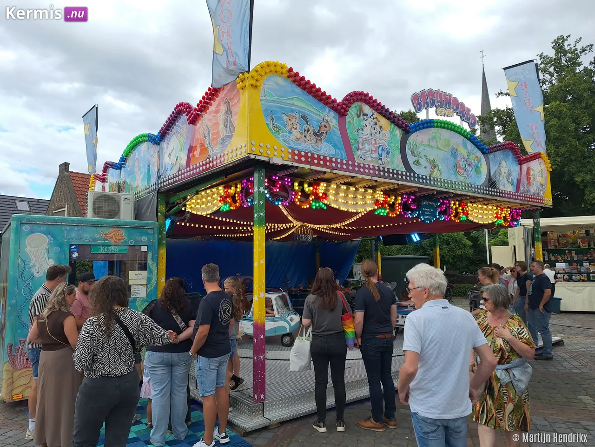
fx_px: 395
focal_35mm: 23
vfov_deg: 58.9
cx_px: 298
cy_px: 224
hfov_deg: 73.9
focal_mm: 5.54
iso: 40
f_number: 1.8
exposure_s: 1/994
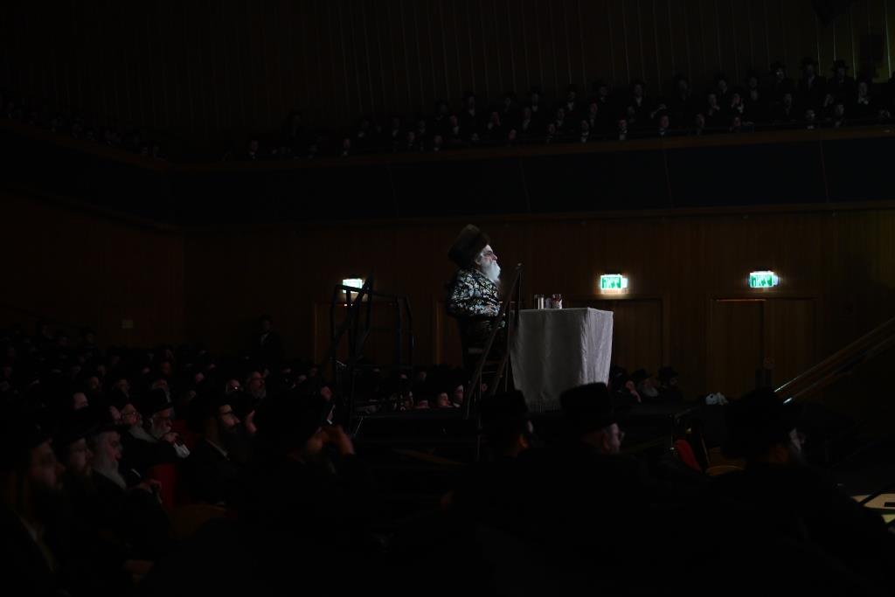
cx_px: 448
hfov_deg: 28.8
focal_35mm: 70
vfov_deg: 19.5
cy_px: 298
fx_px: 1740
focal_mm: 70
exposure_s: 1/40
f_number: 2.8
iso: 4000
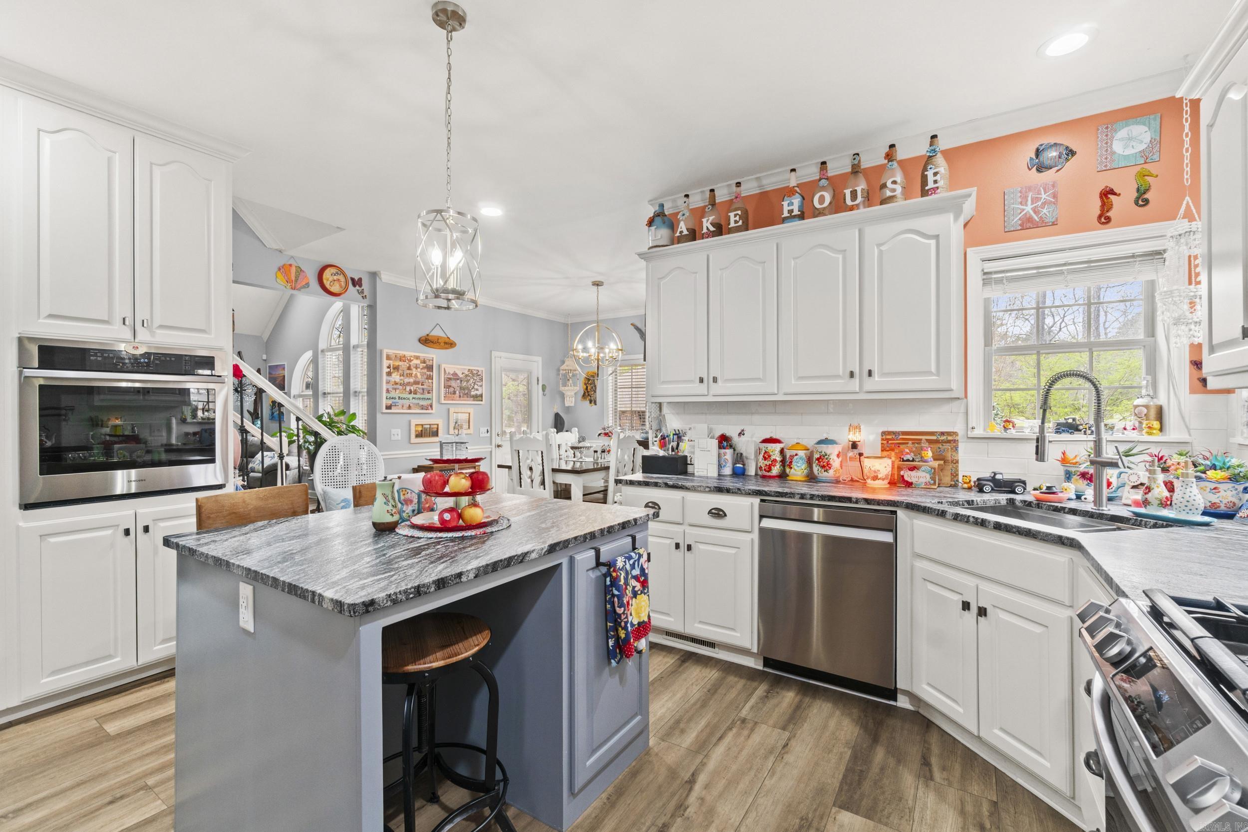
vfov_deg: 77.3
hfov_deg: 100.4
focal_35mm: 15
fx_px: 520
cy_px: 416
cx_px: 624
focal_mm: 10
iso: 250
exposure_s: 1/1.67
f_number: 9
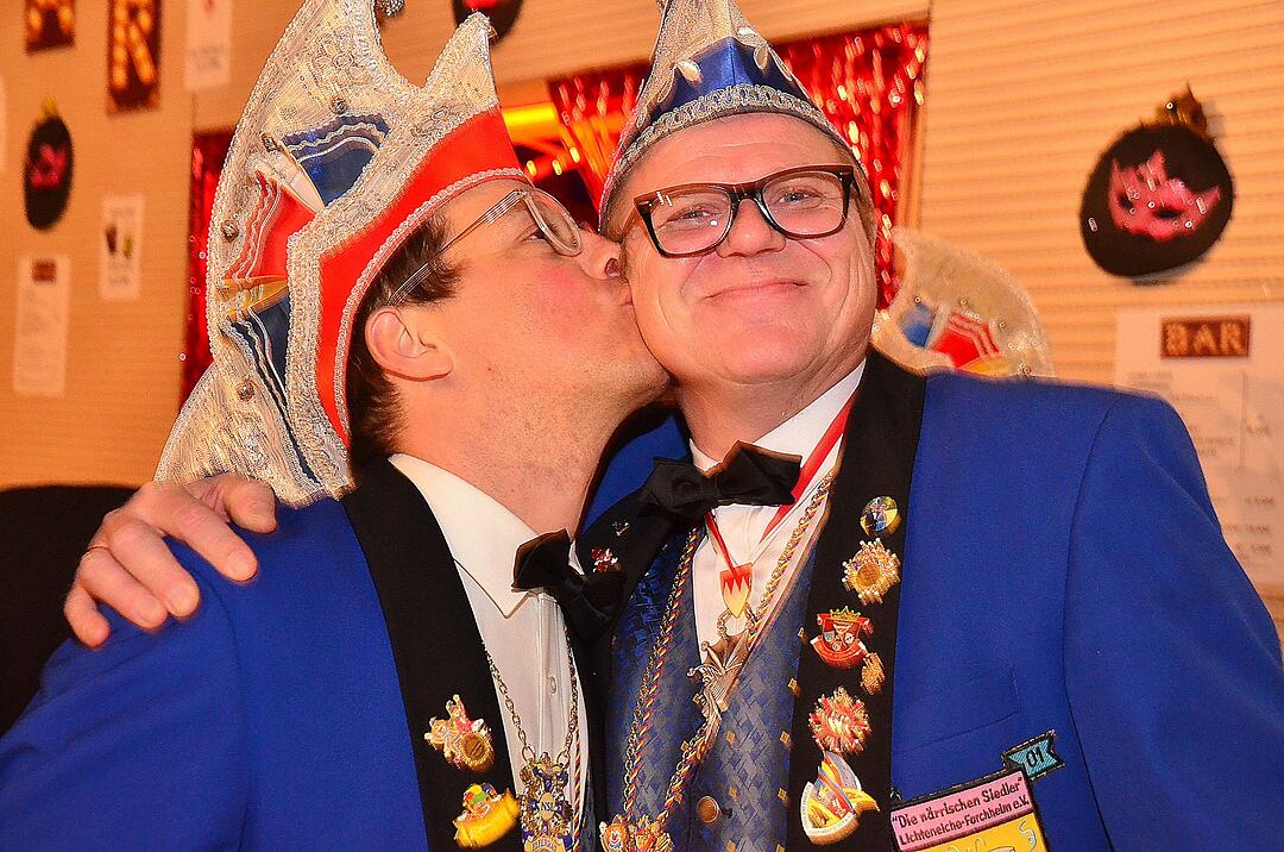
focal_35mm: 48
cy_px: 426
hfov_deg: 41.2
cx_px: 642
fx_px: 1709
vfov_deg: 28.0
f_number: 5.6
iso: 3200
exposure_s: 1/20
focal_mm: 32
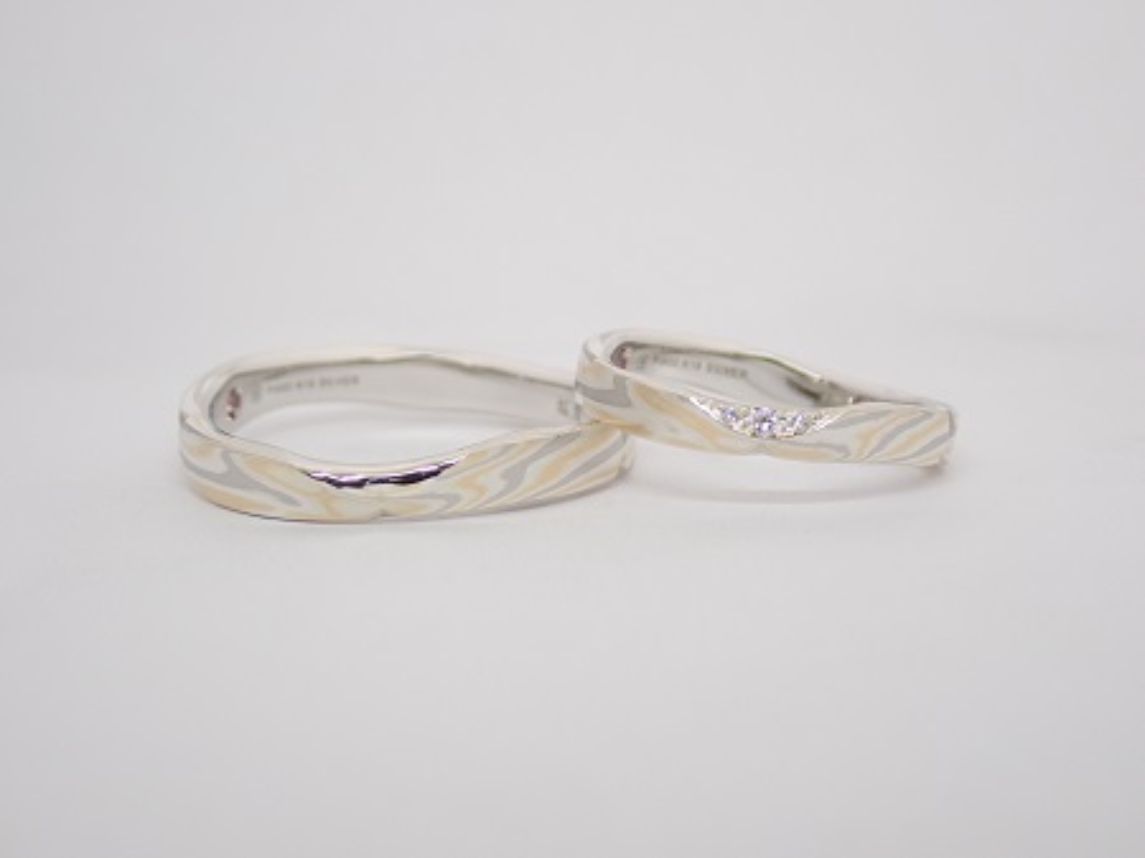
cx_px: 572
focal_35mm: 77
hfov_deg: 25.3
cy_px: 429
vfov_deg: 19.1
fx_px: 2546
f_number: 4.1
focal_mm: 13.65
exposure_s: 1/160
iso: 200
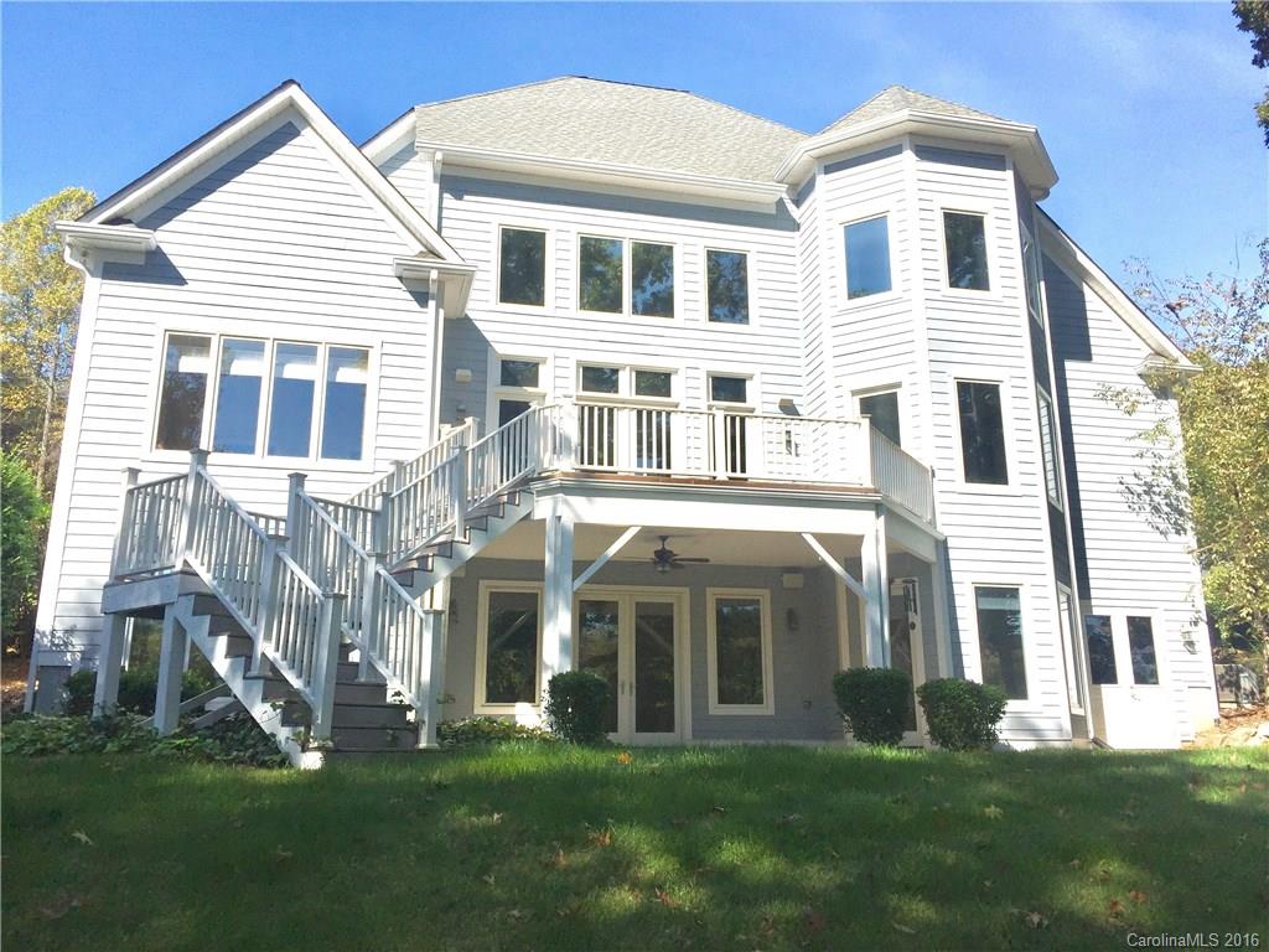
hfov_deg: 61.7
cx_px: 634
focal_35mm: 29
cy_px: 476
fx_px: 1063
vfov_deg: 48.2
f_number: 2.2
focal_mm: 4.15
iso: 32
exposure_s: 1/3300
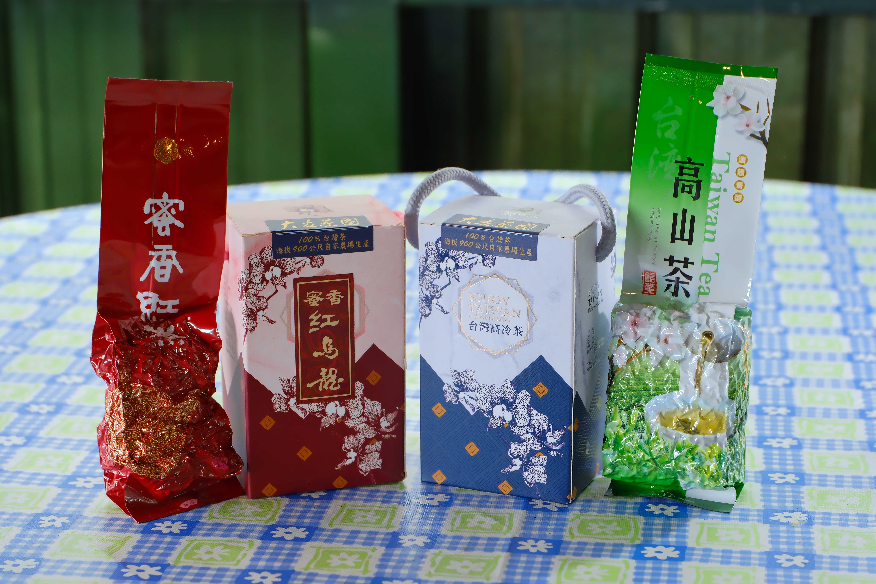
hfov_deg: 27.0
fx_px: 1825
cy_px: 292
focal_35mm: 75
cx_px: 438
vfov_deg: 18.2
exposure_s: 1/120
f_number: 5
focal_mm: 50
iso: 400
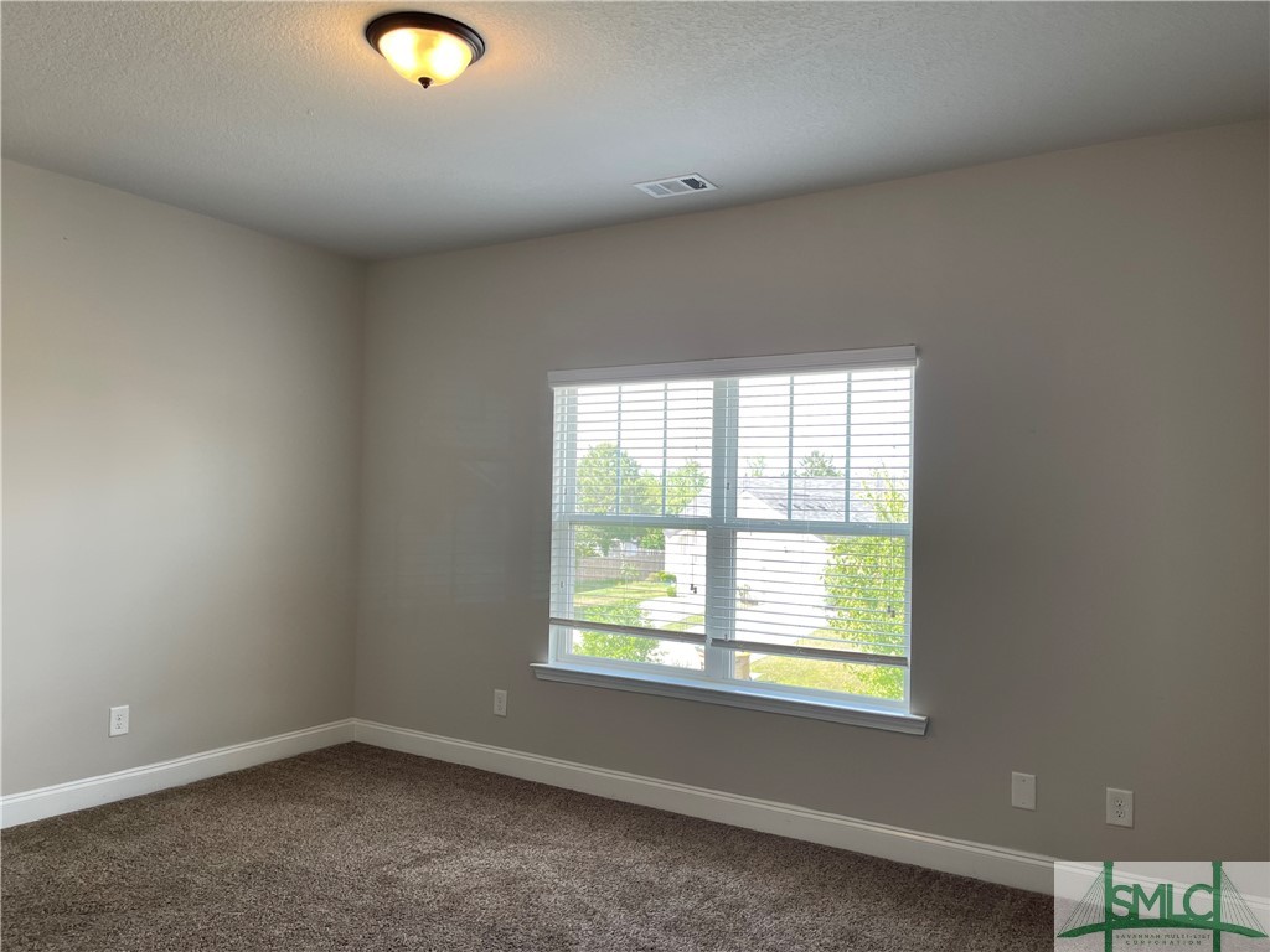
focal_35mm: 25
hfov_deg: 69.4
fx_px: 917
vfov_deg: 54.9
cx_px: 635
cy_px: 476
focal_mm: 5.1
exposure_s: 1/120
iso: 40
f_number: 1.6
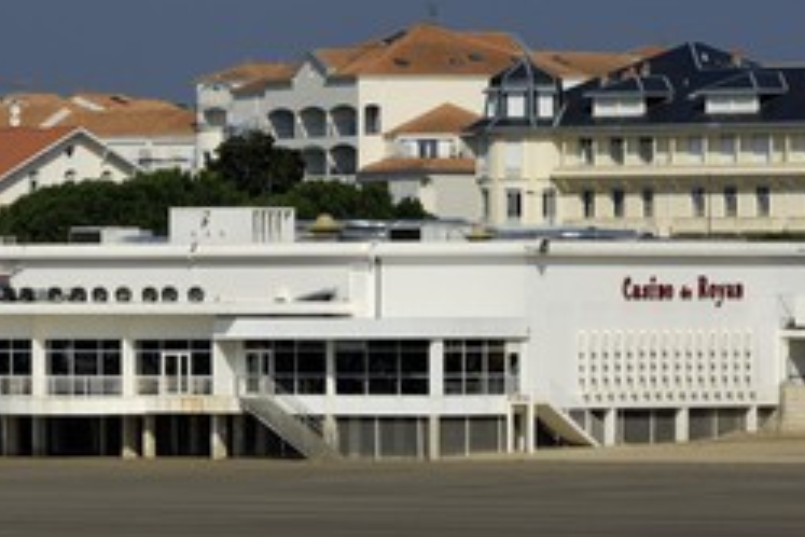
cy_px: 314
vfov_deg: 3.2
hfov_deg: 4.8
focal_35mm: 431
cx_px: 221
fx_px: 9637
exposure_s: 1/160
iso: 100
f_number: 14
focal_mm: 170
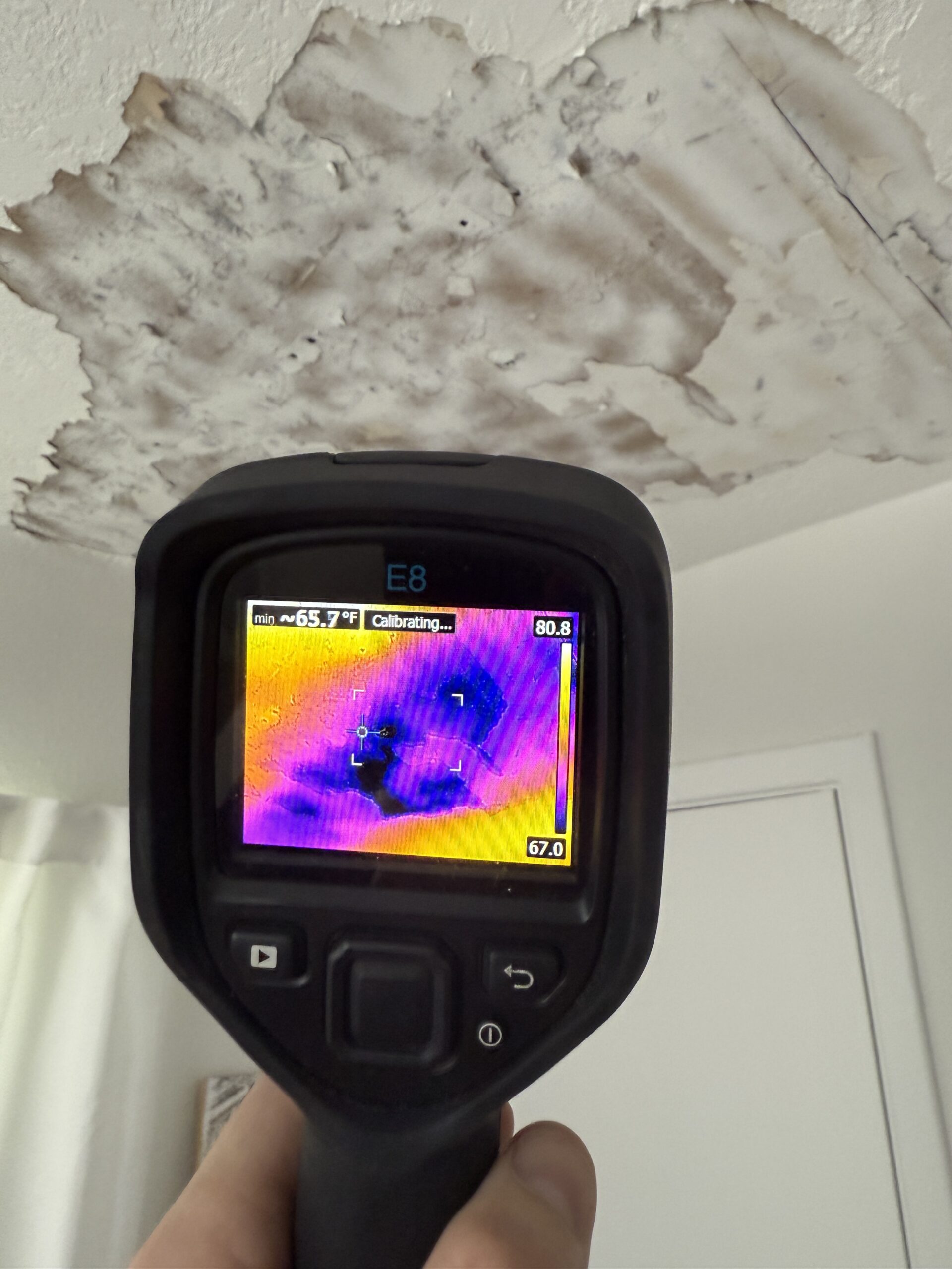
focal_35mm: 24
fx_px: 880
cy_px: 634
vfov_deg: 71.6
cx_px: 476
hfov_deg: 56.8
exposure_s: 1/82
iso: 320
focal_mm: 2.22
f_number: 2.2
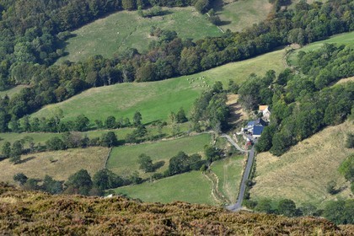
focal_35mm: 165
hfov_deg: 12.5
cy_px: 118
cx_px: 177
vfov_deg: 8.3
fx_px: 1622
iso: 200
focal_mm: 165
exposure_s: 1/200
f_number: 9
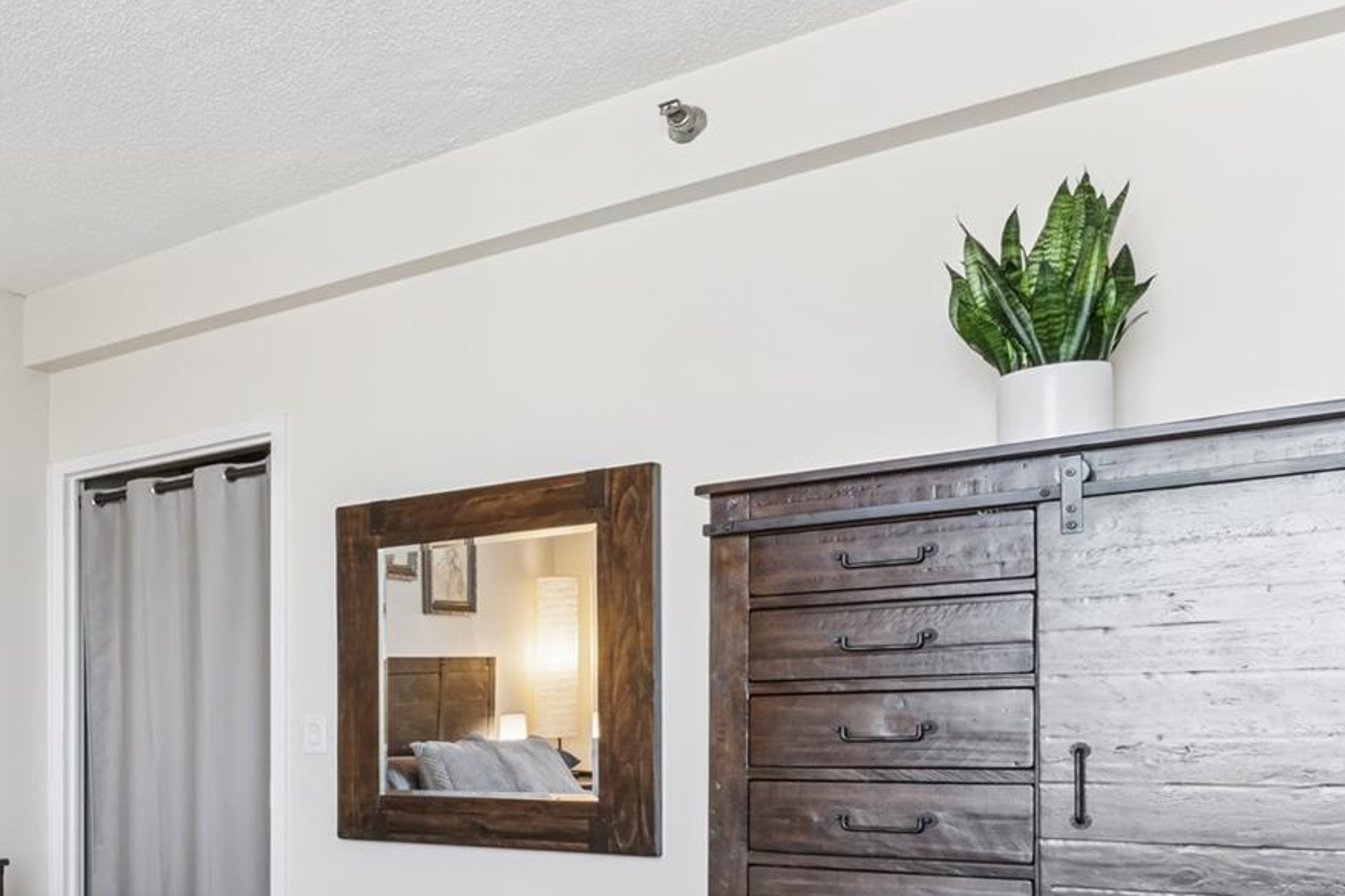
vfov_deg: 36.1
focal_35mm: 35
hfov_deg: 41.9
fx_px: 1307
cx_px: -164
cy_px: 759
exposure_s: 1/20
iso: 640
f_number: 14
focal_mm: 15
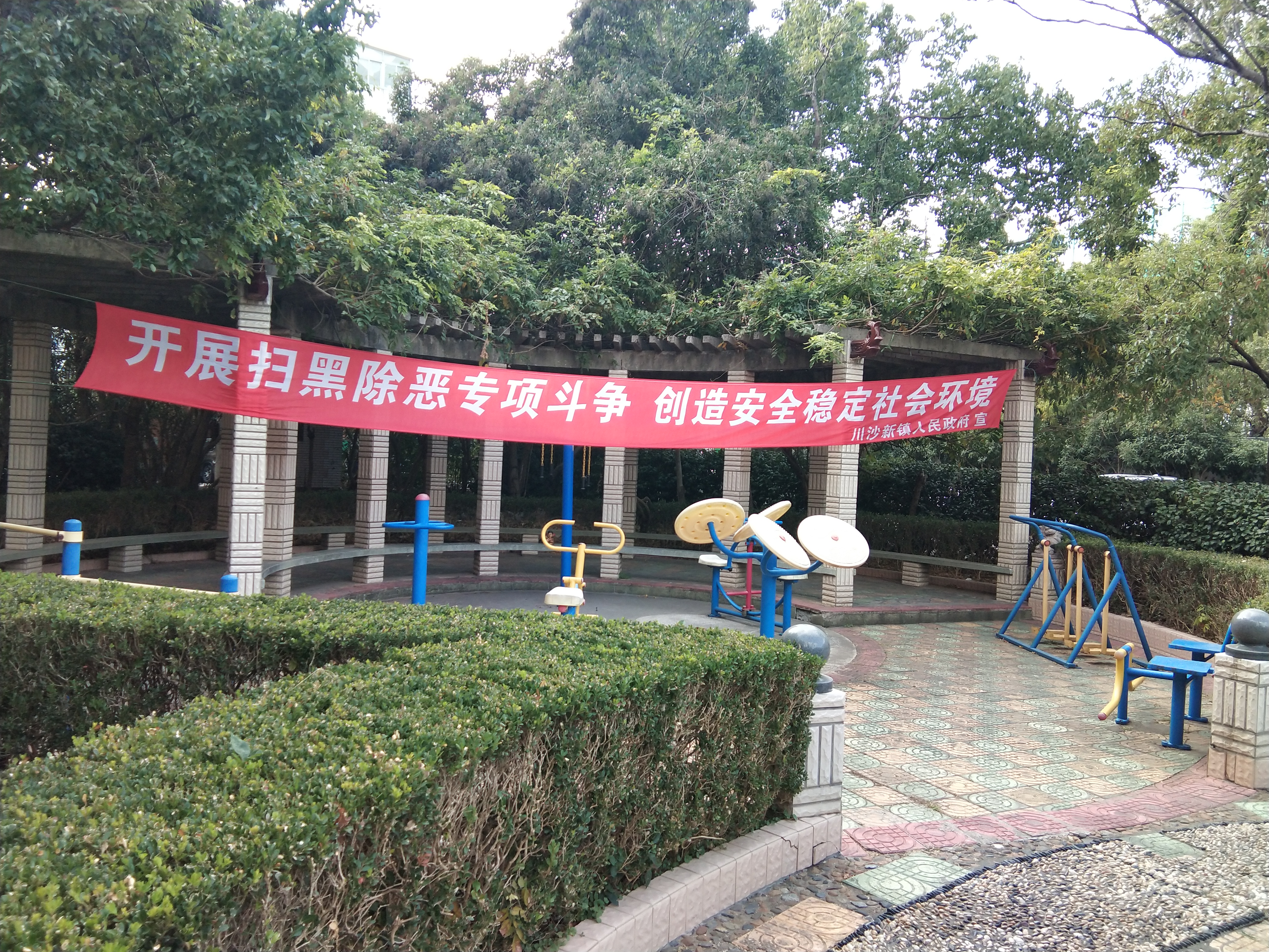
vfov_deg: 45.4
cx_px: 634
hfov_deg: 58.4
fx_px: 1136
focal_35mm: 31
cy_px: 476
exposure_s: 1/100
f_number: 2.2
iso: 64
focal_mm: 3.69
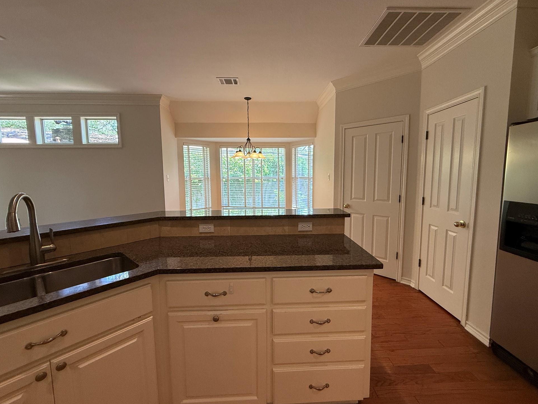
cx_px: 278
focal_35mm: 15
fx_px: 233
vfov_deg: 81.7
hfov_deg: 98.1
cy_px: 196
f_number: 2.2
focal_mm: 2.22
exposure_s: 1/120
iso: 200
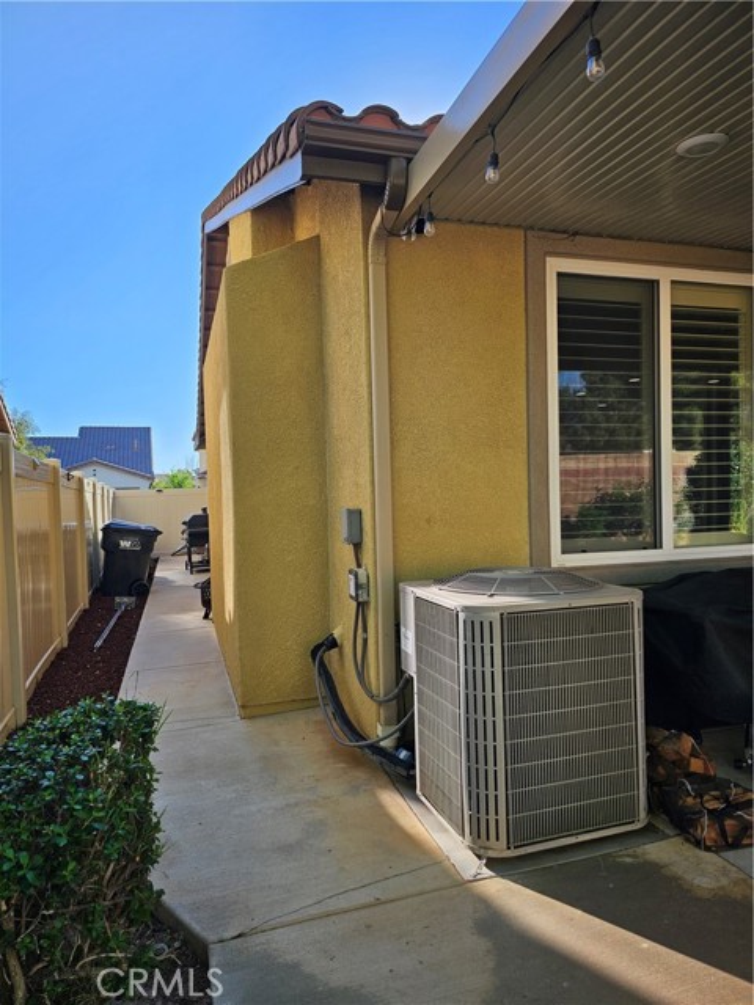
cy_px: 502
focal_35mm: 23
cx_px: 377
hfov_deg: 58.9
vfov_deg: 73.9
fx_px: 668
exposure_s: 1/238
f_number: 1.7
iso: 10
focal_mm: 6.3
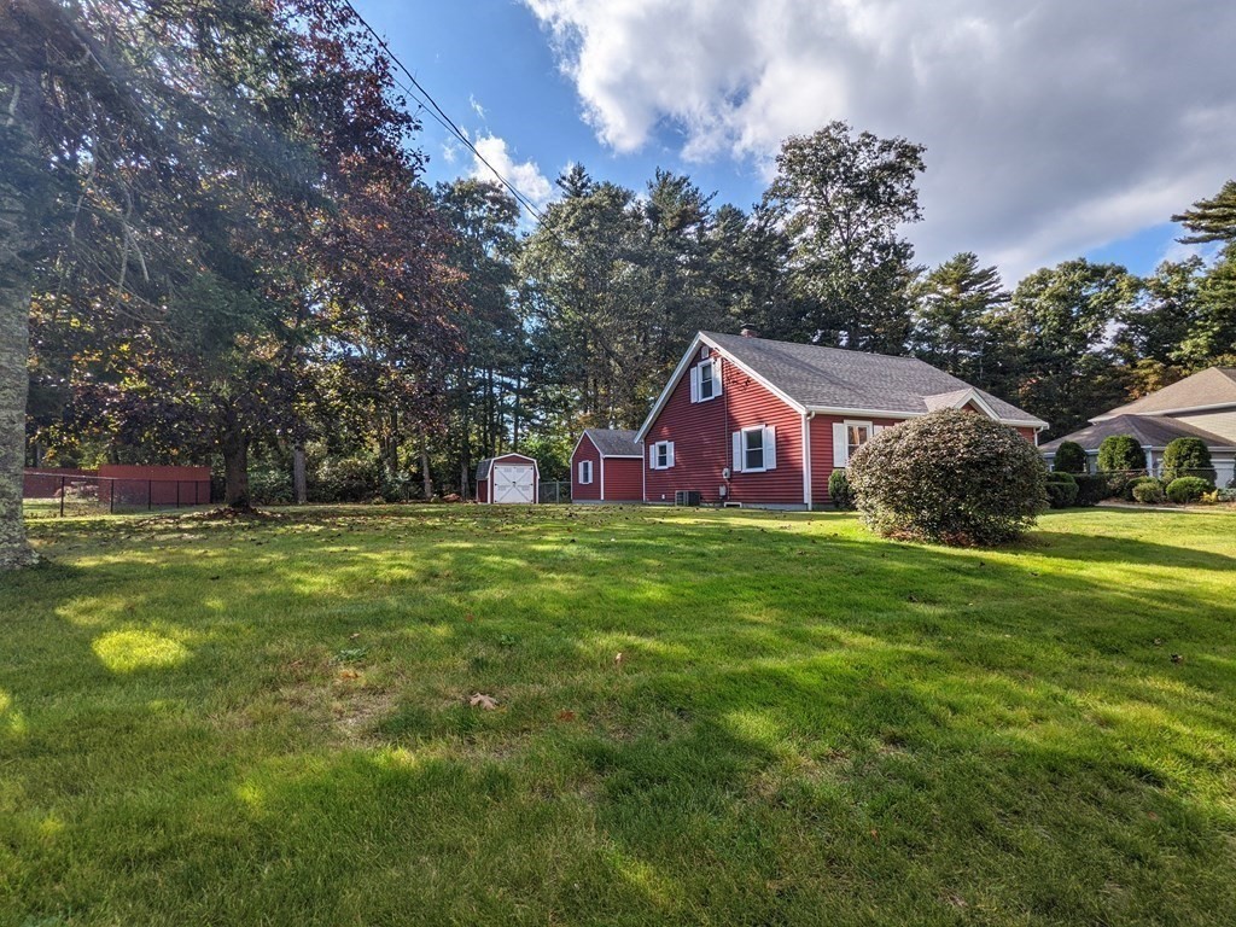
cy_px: 464
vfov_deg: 78.1
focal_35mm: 16
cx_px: 618
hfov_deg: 94.5
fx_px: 571
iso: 36
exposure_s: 1/1546
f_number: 2.2
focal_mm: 2.22
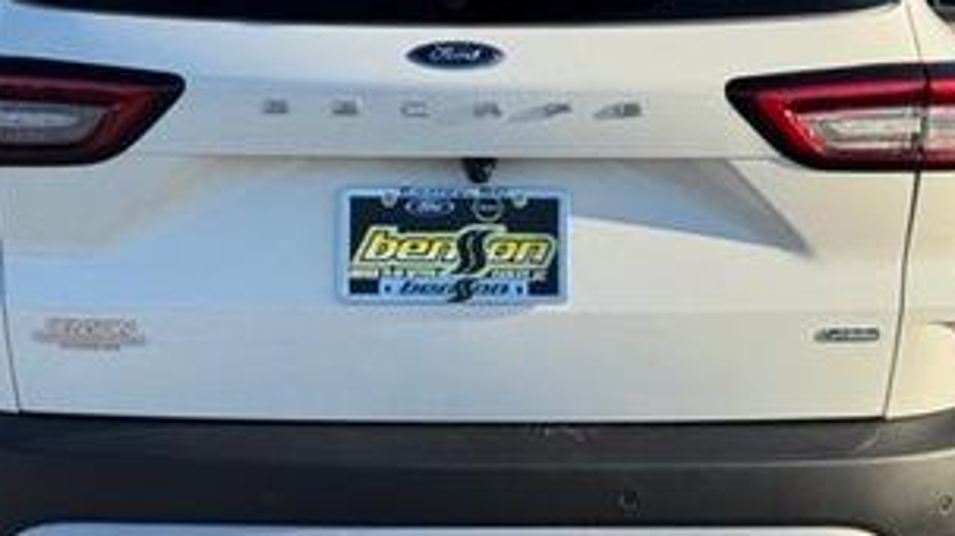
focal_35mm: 87
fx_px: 2202
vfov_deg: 13.9
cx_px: 460
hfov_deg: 24.5
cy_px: 180
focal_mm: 6.76
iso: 64
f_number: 1.78
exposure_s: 1/2331
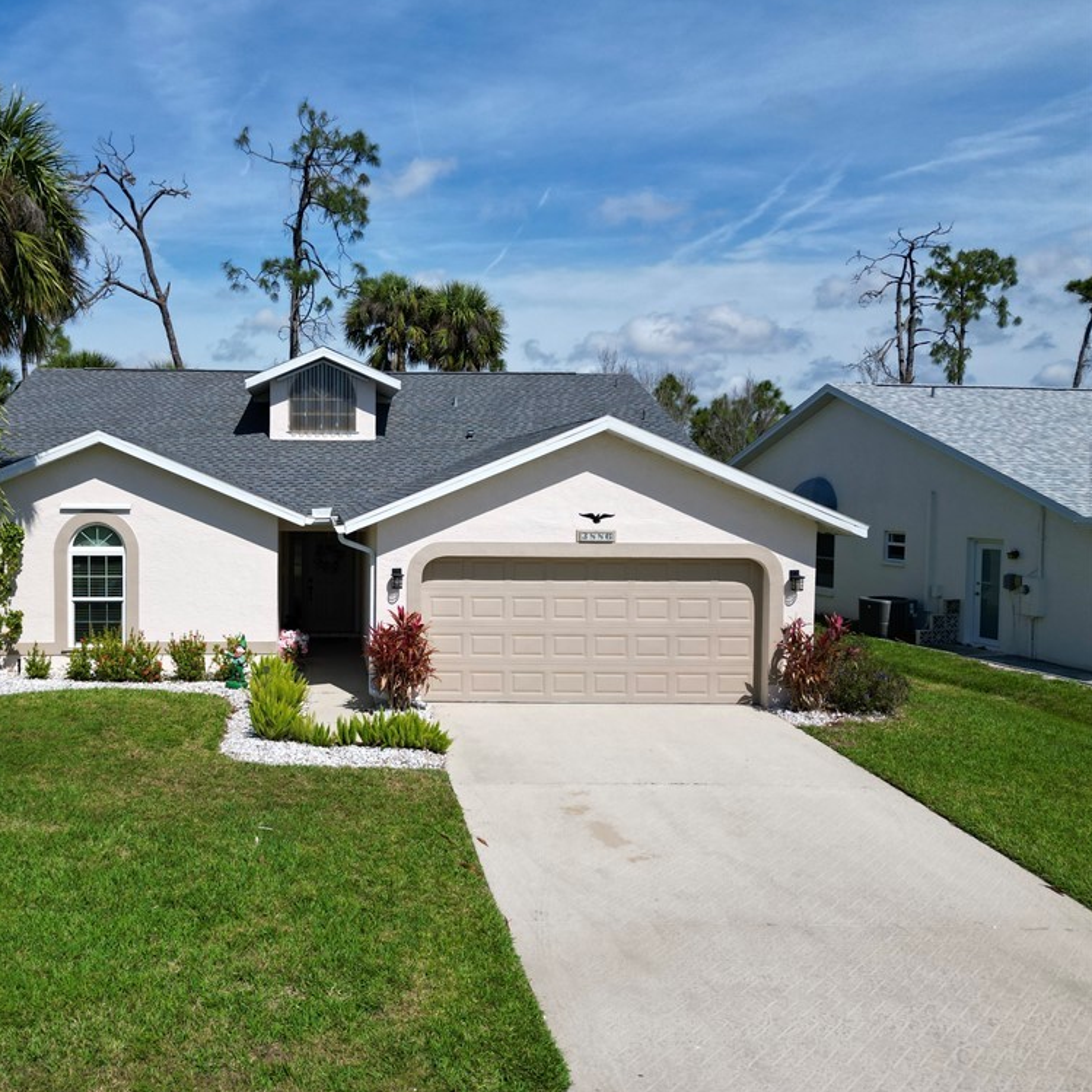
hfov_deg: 54.3
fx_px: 1035
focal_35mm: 29
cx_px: 348
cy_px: 535
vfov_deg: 55.6
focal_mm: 6.72
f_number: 1.7
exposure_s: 1/5000
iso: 120
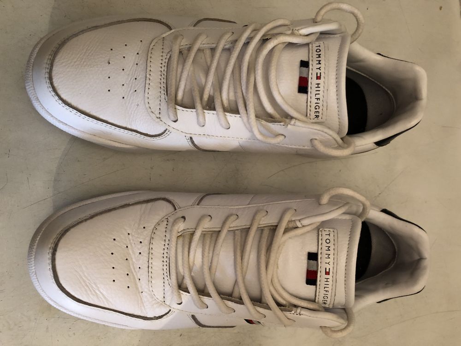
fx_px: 373
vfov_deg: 49.7
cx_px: 230
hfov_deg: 63.4
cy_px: 173
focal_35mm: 28
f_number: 1.8
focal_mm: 3.99
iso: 100
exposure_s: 1/10
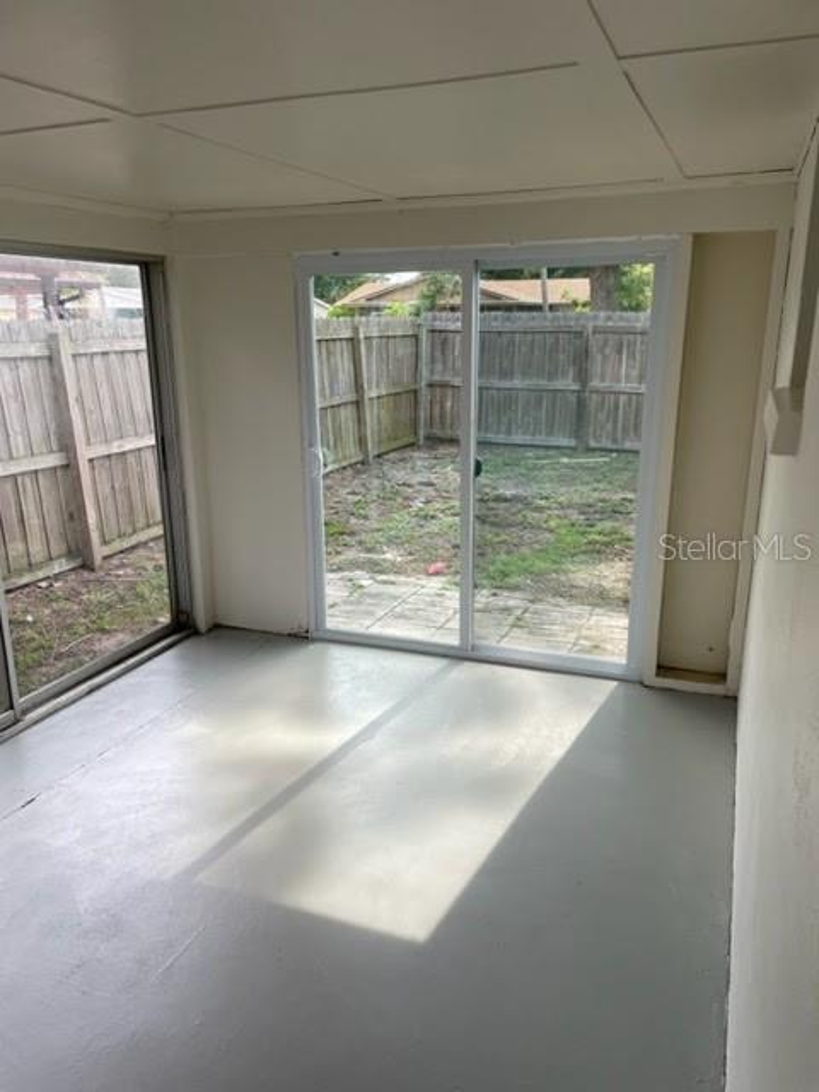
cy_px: 546
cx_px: 410
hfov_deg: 53.1
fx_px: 820
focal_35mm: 26
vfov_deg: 67.3
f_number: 1.6
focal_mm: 4.2
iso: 32
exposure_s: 1/387
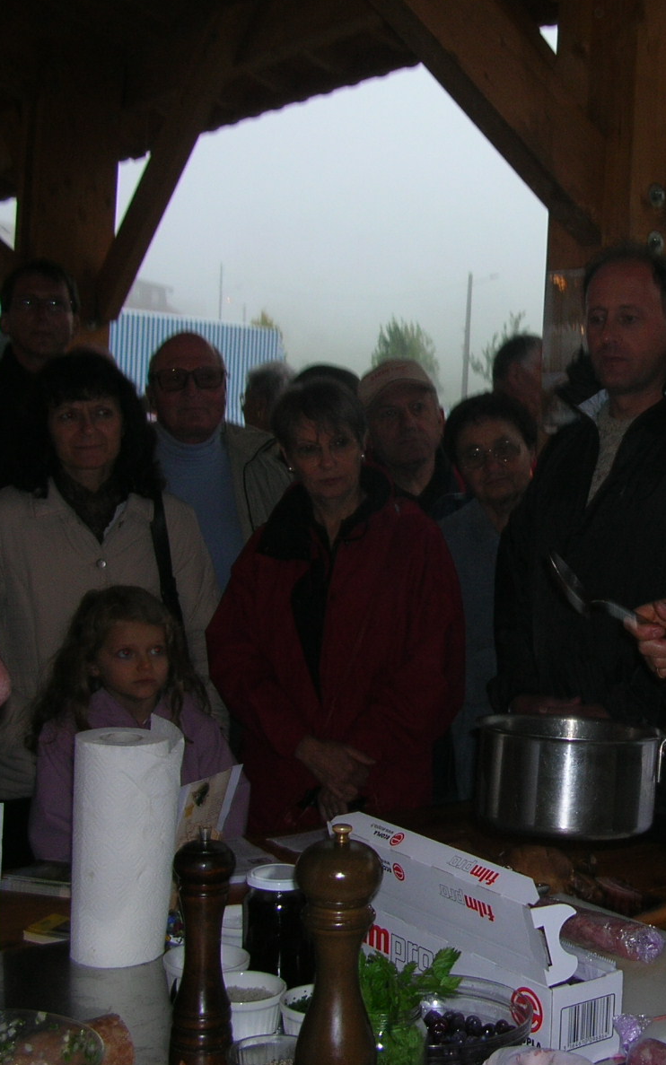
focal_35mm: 50
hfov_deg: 24.5
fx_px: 1452
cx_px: 682
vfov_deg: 40.3
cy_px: 532
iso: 50
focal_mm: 5.8
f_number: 2.8
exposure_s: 1/60.1
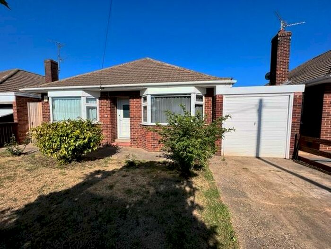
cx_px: 166
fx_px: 124
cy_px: 124
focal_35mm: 13
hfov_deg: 106.2
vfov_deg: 89.9
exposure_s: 1/2660
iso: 32
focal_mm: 1.57
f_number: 1.8
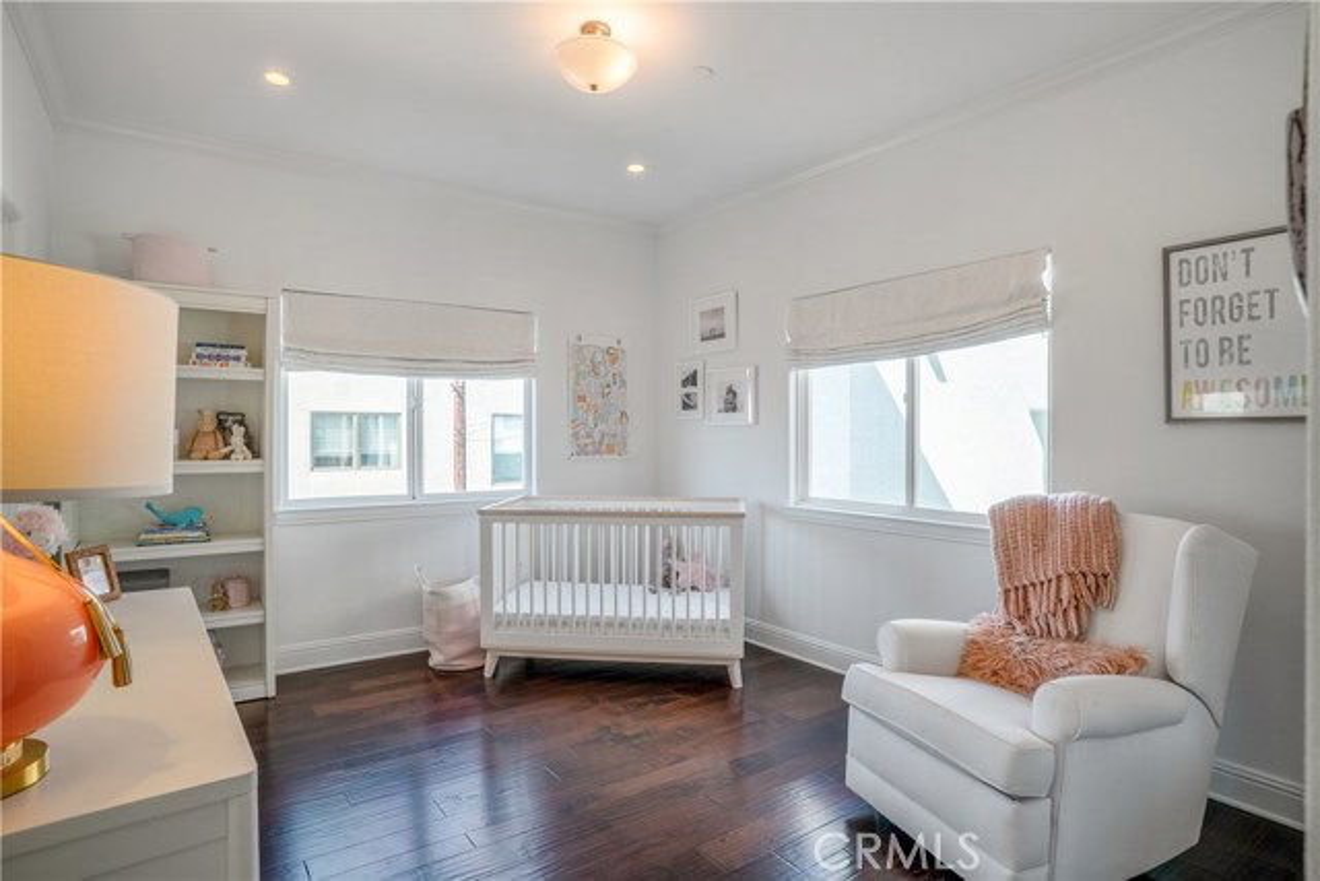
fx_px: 660
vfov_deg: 67.4
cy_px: 440
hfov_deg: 90.0
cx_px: 660
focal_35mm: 18
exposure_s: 1/160
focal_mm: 18
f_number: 8
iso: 200
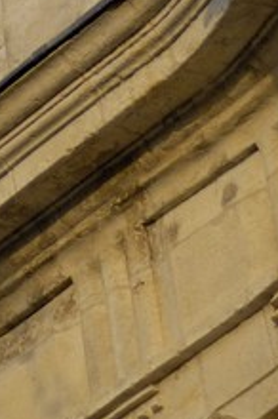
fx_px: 3555
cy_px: -893
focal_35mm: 306
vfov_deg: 6.2
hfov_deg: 4.4
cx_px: -427
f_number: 2.8
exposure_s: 1/1000
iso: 100
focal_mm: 28
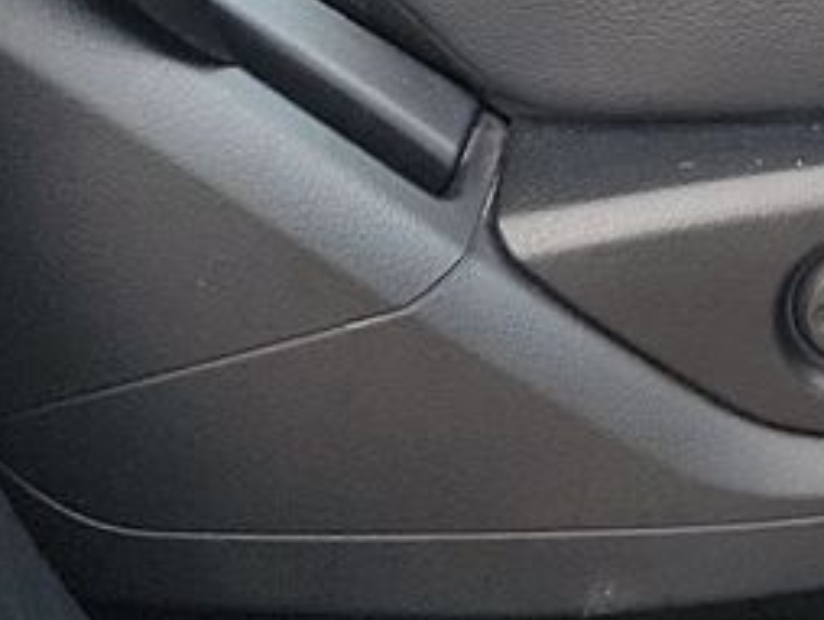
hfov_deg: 12.7
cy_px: -1146
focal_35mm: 151
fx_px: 3598
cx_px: 1025
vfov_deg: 8.5
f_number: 1.8
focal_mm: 6.7
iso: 76
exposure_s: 1/59
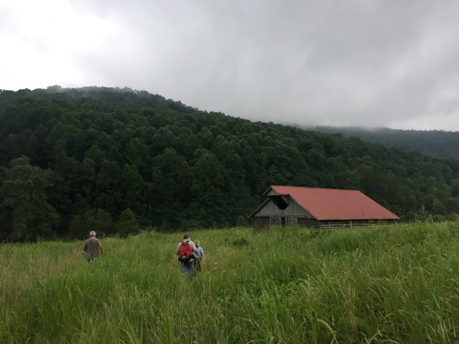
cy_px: 172
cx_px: 230
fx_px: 385
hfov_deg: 61.7
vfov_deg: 48.2
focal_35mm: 29
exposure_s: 1/30
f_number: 2.2
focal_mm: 4.15
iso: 64
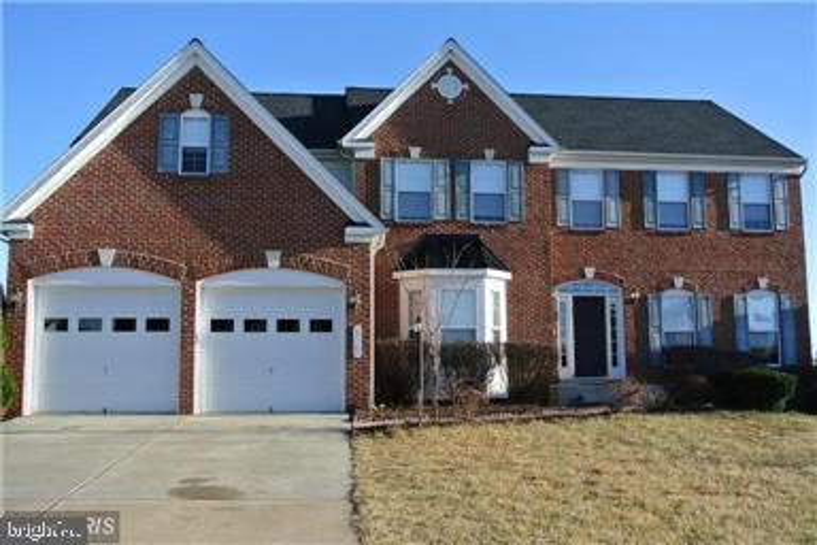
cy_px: 272
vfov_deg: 36.9
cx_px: 408
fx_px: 817
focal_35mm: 36
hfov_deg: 53.1
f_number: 4.5
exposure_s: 1/500
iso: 100
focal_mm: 13.6
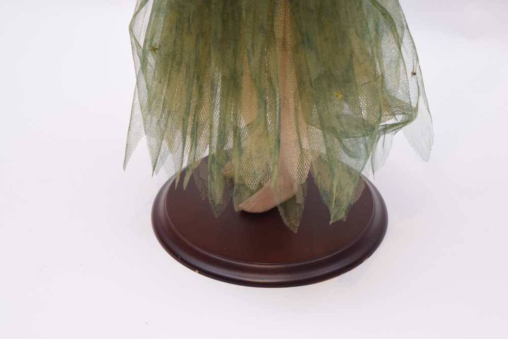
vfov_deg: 16.6
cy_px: 170
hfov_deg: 24.6
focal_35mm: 82
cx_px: 254
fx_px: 1164
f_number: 5.6
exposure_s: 1/80
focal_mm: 55
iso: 800
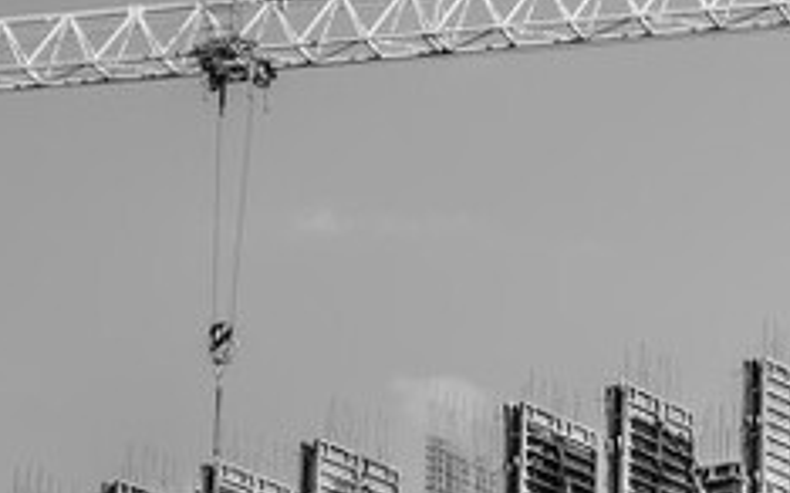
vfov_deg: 6.5
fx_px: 4282
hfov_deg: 10.0
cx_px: 1438
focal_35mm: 199
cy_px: 799
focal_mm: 38
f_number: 9
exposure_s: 1/320
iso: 125
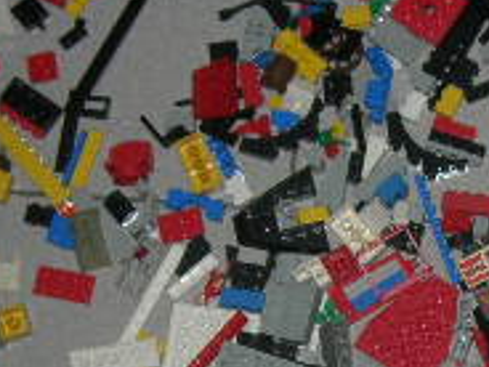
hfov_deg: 14.5
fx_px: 1865
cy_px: 367
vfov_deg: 11.1
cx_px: 563
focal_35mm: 132
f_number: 2.8
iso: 64
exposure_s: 1/60.1
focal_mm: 7.8
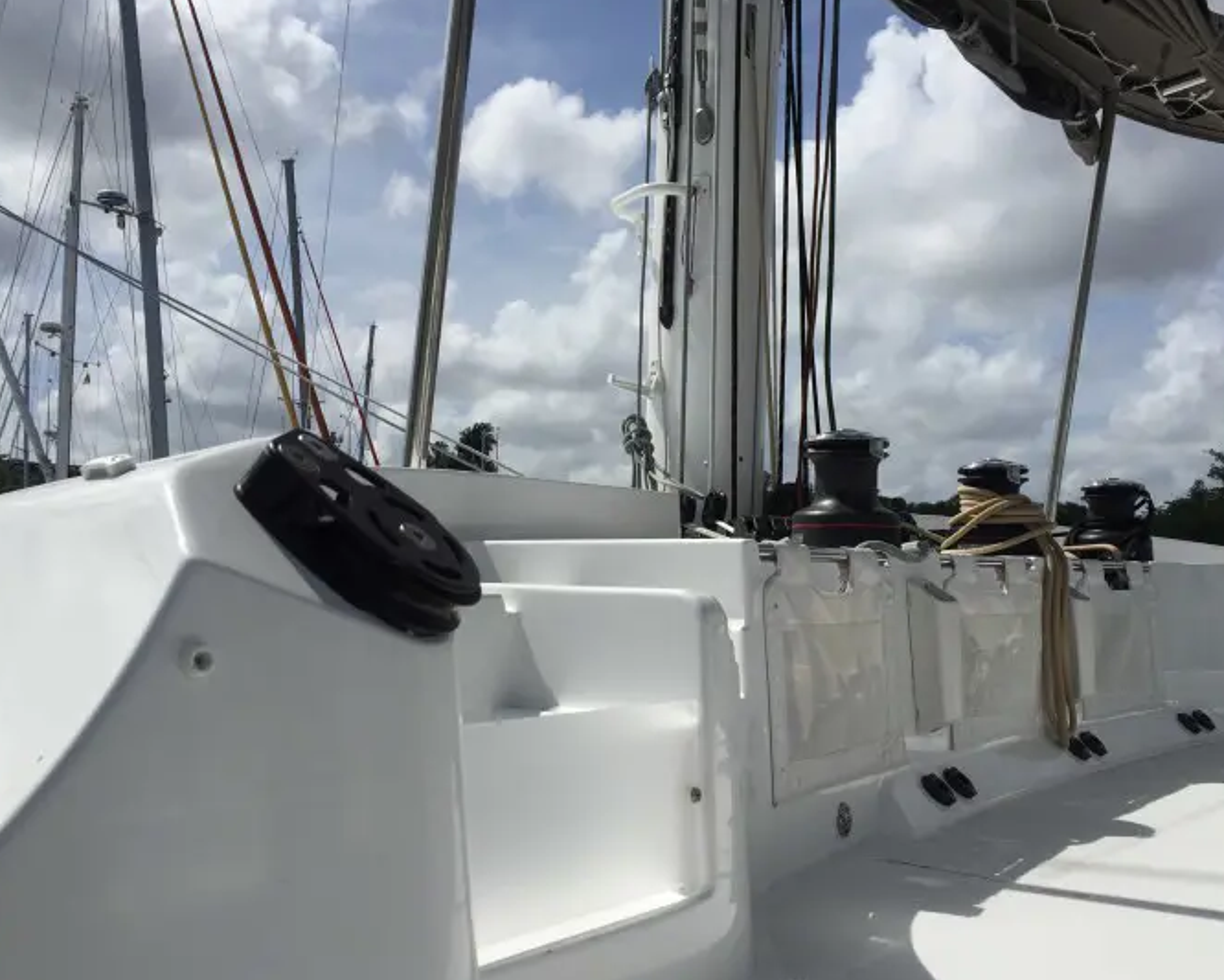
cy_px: 537
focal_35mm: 34
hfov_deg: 52.8
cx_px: 663
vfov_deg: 43.3
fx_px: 1232
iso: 32
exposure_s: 1/6623
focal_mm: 4.15
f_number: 2.2
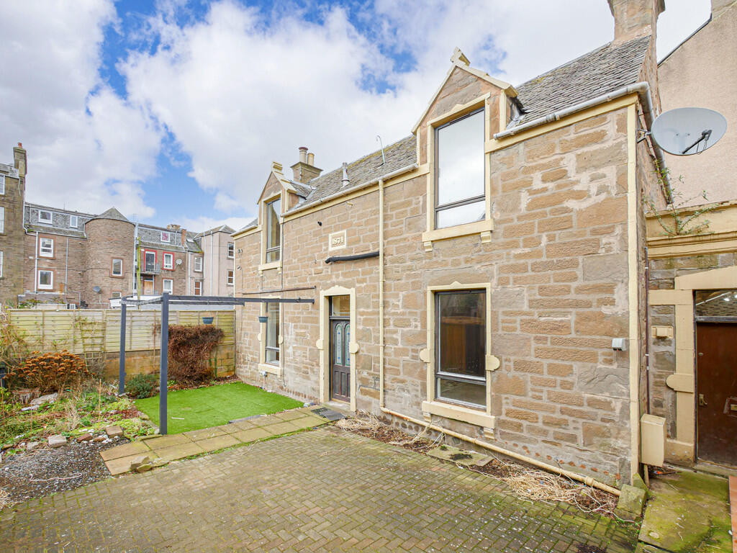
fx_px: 298
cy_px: 276
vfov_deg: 85.7
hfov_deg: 102.1
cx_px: 368
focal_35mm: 14
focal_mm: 7
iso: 250
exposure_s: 1/60
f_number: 4
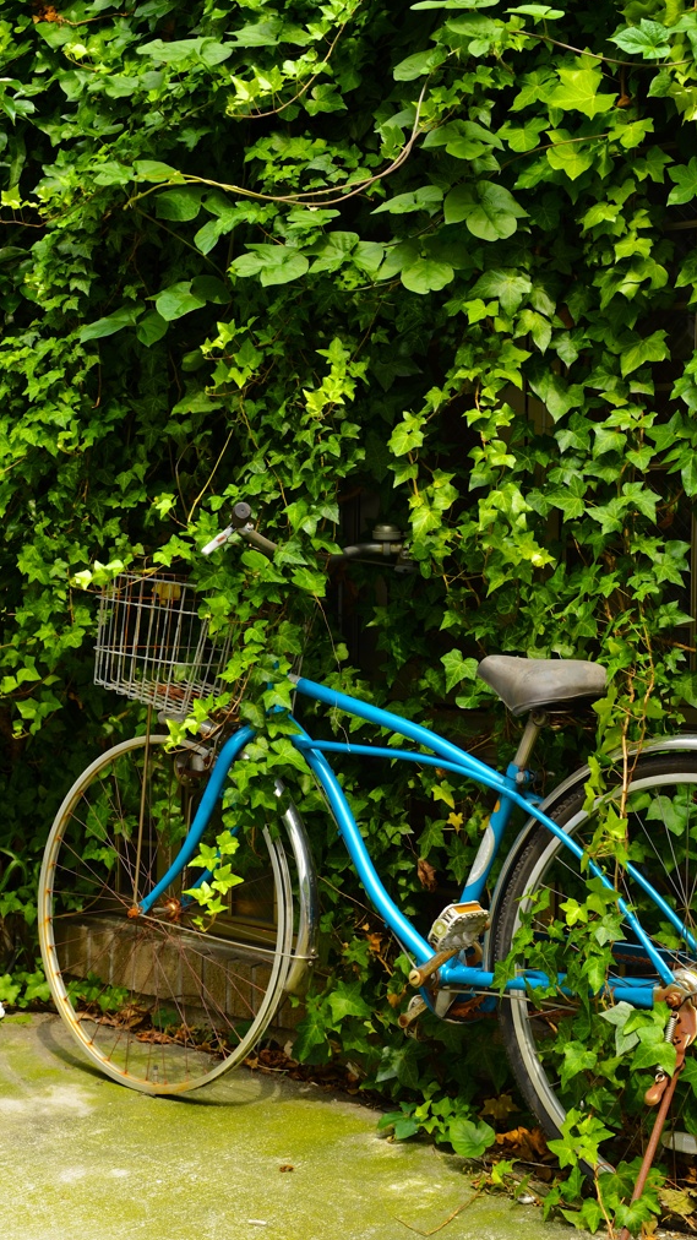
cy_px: 614
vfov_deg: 37.5
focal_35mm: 56
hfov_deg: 21.6
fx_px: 1825
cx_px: 364
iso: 100
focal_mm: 35
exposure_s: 1/30
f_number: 8
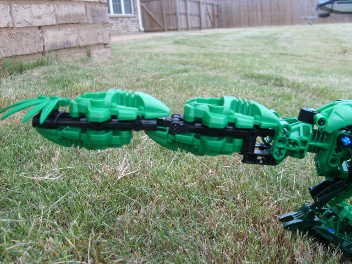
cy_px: 132
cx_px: 176
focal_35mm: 35
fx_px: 356
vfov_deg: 40.7
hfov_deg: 52.6
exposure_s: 1/250
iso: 50
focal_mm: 5.8
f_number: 2.8
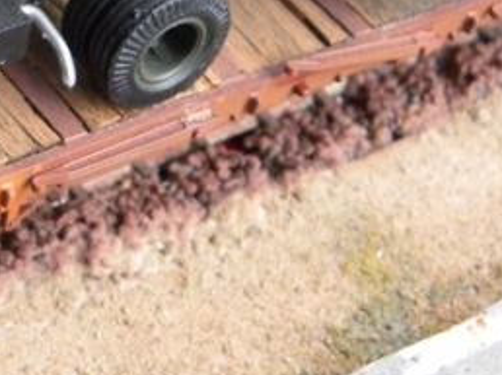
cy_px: 108
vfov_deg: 10.7
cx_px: -72
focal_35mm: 138
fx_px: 1999
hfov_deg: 14.0
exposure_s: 1/60
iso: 338
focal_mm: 9.2
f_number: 3.5
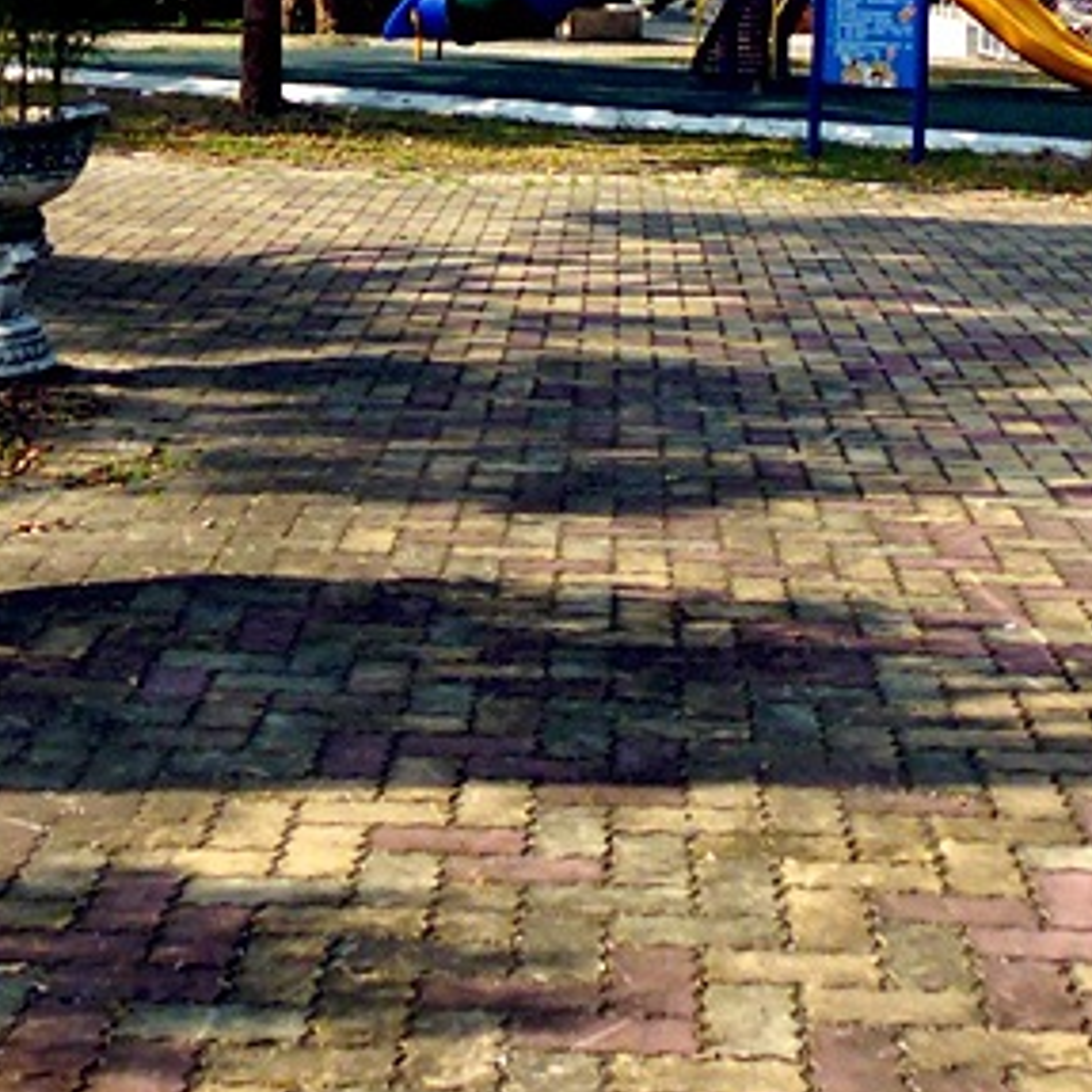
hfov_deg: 23.4
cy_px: -209
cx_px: 571
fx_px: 2641
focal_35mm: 74
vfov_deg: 21.7
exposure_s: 1/80
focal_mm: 4.3
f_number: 9
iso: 100
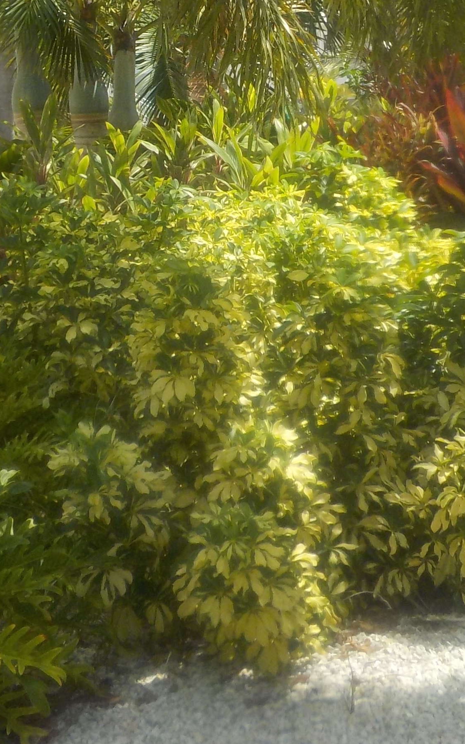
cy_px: 87
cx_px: 201
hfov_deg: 17.6
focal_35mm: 74
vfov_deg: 27.0
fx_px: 1501
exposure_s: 1/800
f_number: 3.3
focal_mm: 4.1
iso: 125
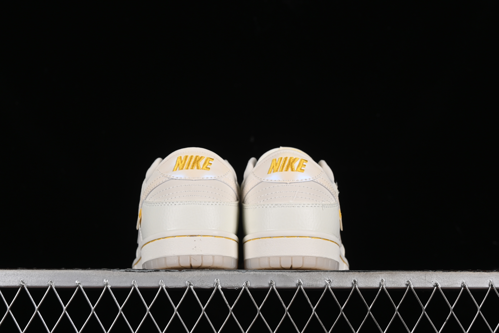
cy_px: 166
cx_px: 250
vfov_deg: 18.2
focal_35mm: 75
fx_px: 1040
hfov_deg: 27.0
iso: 160
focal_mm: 50
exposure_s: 1/100
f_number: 8
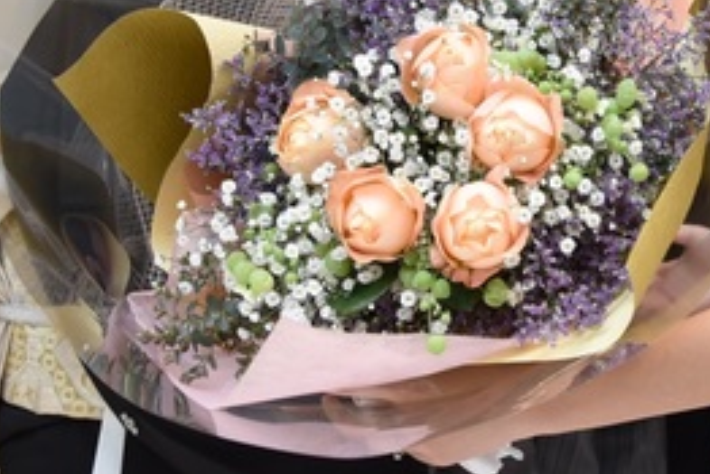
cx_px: 672
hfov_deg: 18.4
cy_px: -15
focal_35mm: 109
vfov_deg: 12.4
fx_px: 2151
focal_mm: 34
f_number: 5
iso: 1600
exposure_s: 1/125
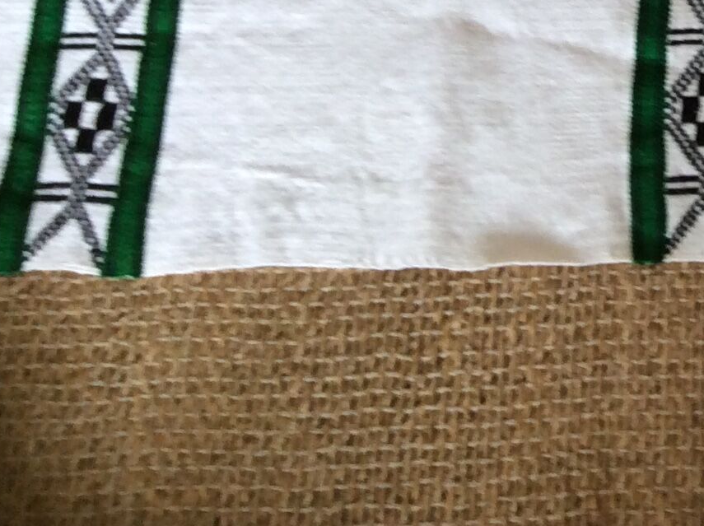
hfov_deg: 18.9
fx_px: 1970
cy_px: -250
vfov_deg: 14.3
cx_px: 897
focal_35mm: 97
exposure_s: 1/25
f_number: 2.4
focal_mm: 3.3
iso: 50
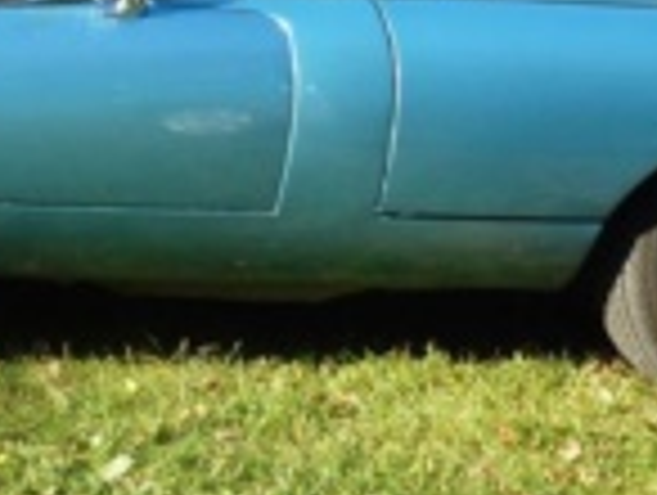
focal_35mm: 355
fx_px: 6749
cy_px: -47
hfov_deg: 5.5
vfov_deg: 4.2
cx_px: -238
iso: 100
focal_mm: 18.7
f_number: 5
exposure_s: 1/160
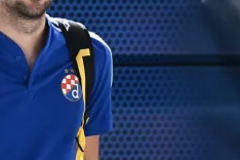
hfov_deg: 6.0
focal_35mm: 341
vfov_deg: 4.0
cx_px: 5
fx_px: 2273
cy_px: 70
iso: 800
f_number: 4.5
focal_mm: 105
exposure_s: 1/1600
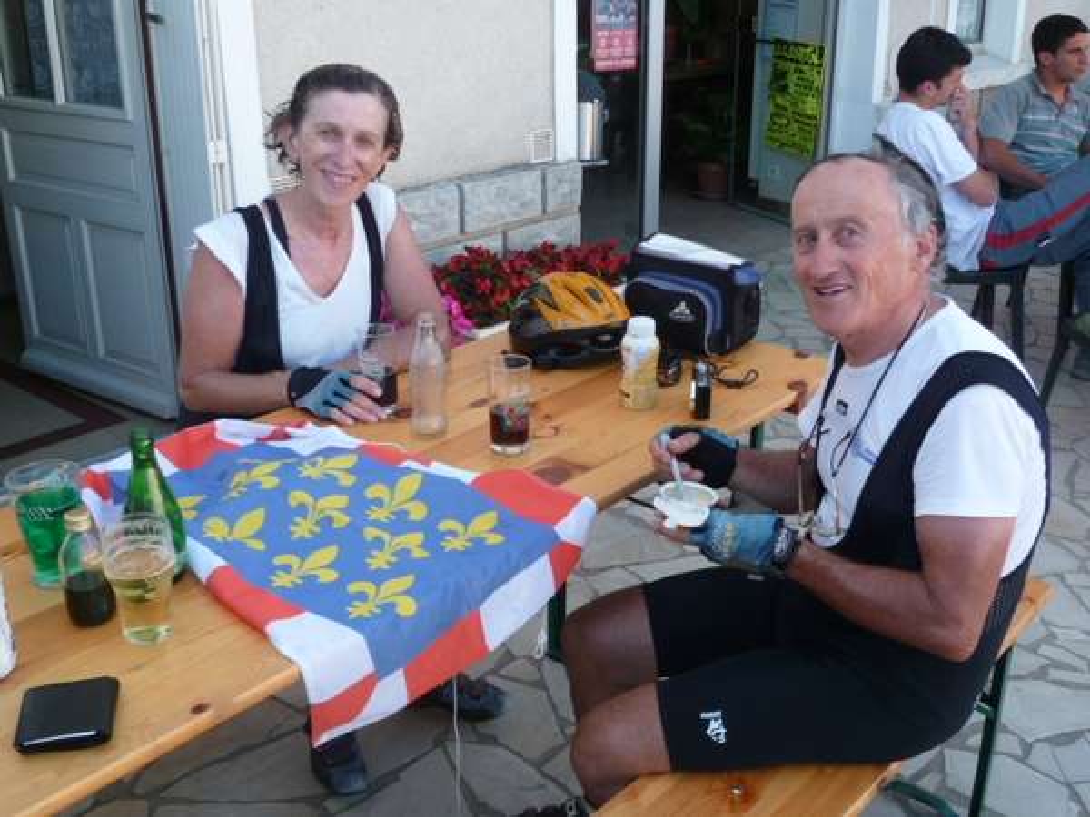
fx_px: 1165
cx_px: 545
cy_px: 408
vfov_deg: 38.7
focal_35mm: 37
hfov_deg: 50.1
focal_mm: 6.6
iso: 100
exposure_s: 1/160
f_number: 3.1
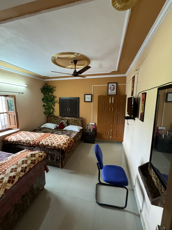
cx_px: 86
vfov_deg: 102.1
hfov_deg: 85.7
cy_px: 115
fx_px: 93
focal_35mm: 14
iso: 1250
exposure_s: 1/50
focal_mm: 2.22
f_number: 2.2
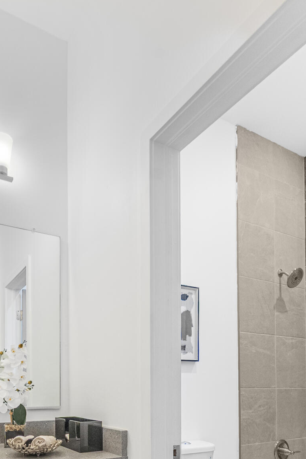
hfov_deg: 48.0
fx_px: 332
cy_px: 387
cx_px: 85
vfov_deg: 61.7
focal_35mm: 26
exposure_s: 1/15
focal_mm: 10
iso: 800
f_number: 8
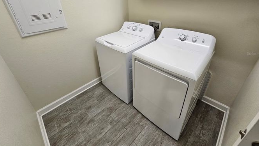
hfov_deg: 103.0
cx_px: 126
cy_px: 53
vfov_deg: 69.2
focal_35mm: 15
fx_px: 103
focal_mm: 2.2
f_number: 2.2
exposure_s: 1/60
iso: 100
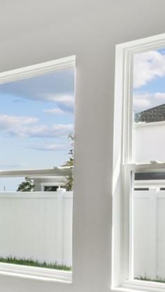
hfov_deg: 16.0
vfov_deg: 34.6
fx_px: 466
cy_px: 194
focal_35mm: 60
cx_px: -157
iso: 100
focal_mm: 10
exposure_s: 1/15
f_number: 22
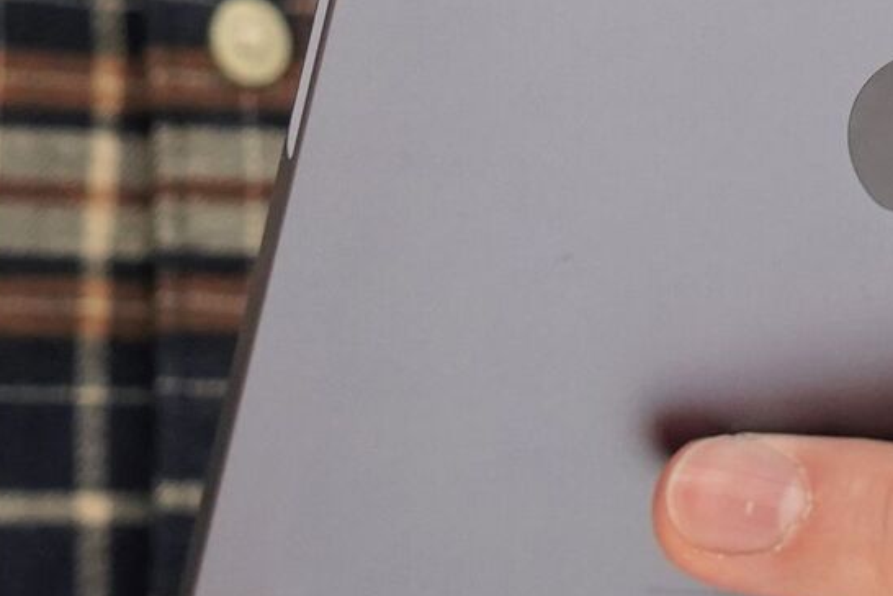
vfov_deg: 7.5
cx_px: 980
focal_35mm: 183
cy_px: 88
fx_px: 4539
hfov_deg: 11.1
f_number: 7.1
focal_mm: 52
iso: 2500
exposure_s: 1/160
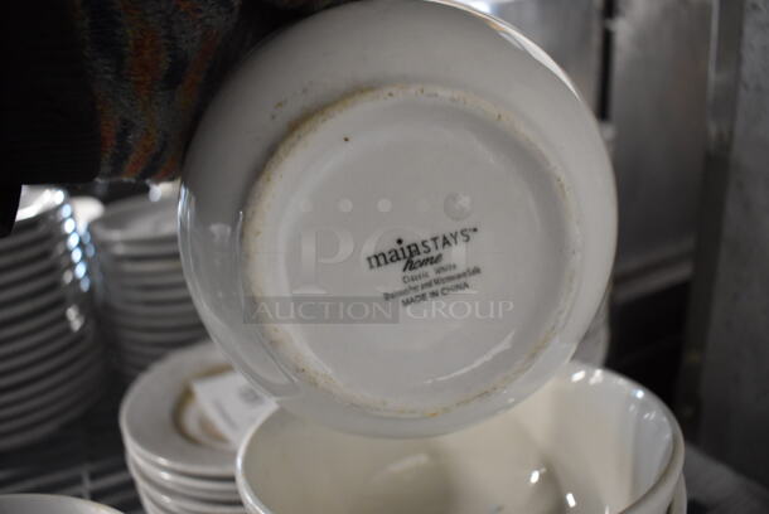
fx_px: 577
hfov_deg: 67.3
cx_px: 384
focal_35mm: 27
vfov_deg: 48.0
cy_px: 257
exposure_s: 1/60
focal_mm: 18
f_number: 4
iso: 2500
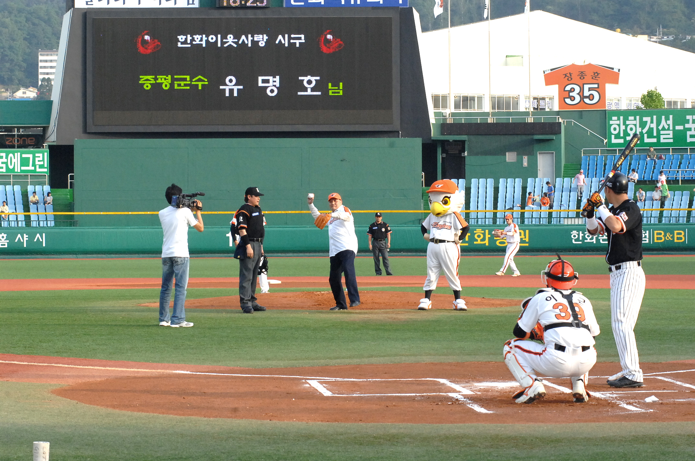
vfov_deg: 11.4
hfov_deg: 17.1
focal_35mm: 120
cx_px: 348
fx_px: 2314
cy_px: 230
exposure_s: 1/250
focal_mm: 80
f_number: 9.5
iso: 800
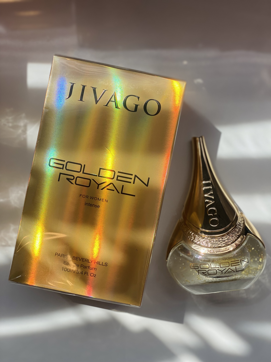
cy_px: 181
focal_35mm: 52
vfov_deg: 36.8
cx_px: 136
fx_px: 543
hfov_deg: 28.0
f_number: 2
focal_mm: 6
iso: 20
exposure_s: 1/457
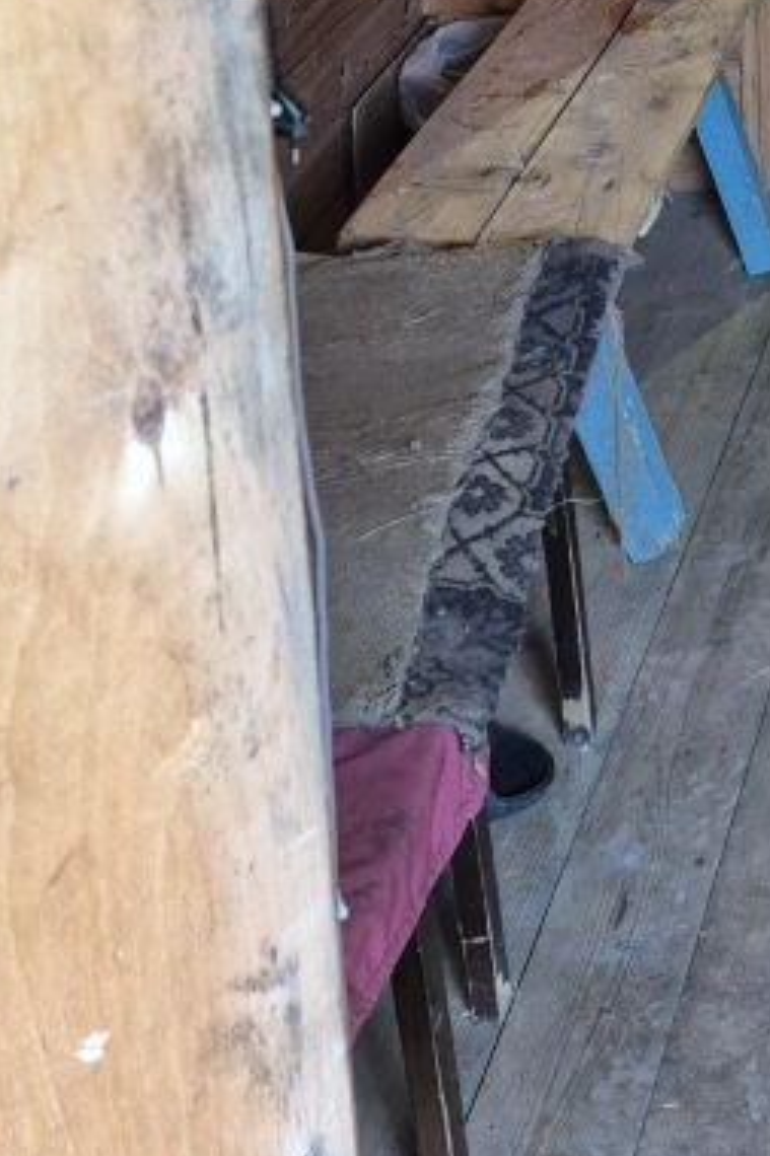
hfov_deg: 17.9
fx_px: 2183
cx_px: 1150
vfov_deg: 25.9
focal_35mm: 68
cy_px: -301
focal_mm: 5.4
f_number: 1.8
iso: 400
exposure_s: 1/100
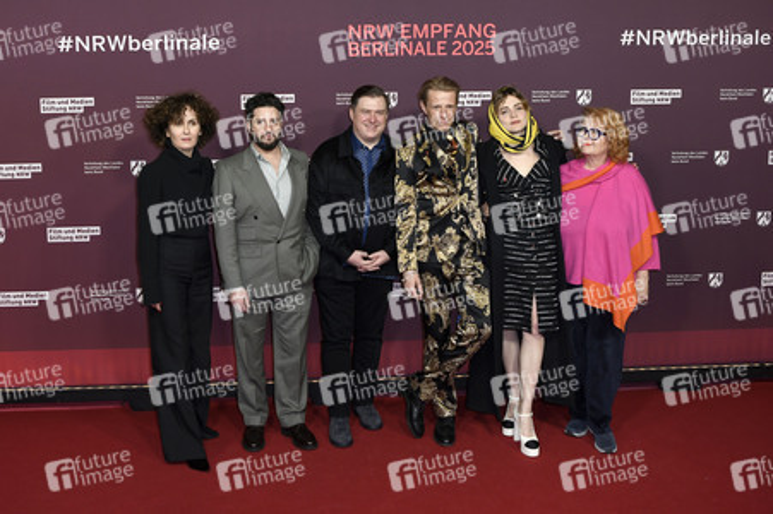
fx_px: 622
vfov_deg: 44.9
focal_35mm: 29
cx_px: 386
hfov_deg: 63.7
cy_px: 257
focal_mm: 29
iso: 800
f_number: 4
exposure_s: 1/320
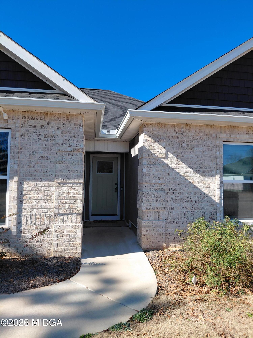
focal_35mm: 25
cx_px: 126
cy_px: 169
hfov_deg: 54.9
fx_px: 244
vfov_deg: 69.4
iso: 50
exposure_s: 1/1352
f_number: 1.8
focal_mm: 4.69
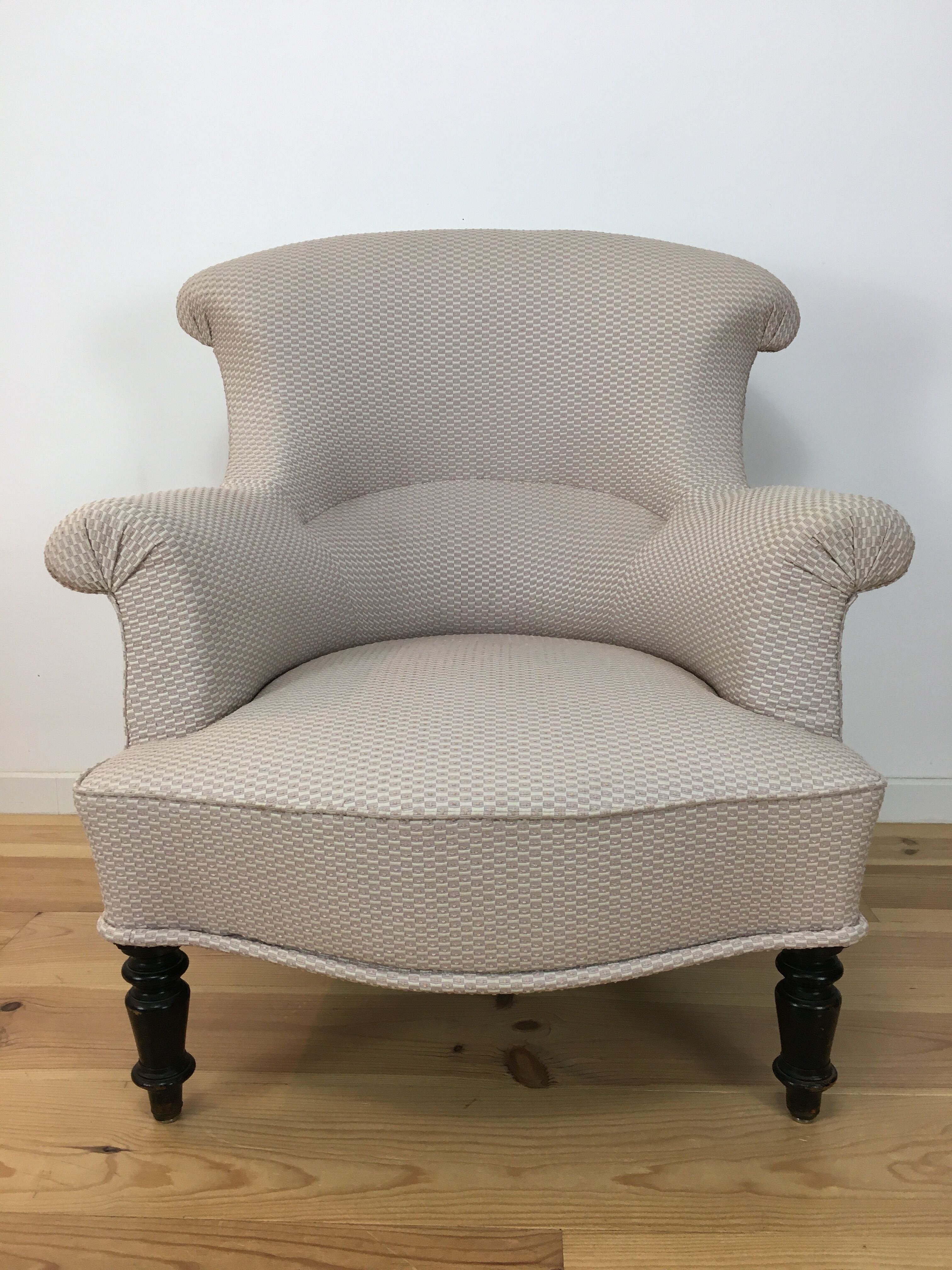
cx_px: 476
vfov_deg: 61.7
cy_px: 635
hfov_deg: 48.2
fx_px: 1063
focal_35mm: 29
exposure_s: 1/33
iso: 25
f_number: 2.2
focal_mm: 4.15
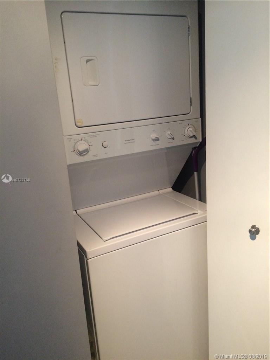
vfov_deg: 61.7
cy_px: 180
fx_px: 302
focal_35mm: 29
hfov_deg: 48.2
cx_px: 135
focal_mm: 4.15
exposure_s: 1/30
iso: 200
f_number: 2.2
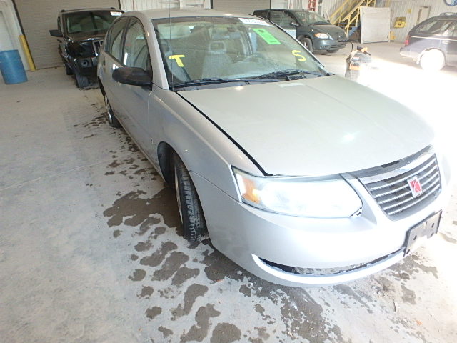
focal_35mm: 21
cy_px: 172
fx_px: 277
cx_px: 228
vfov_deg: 63.4
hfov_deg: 79.0
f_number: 3.5
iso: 125
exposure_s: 1/125
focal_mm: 3.7
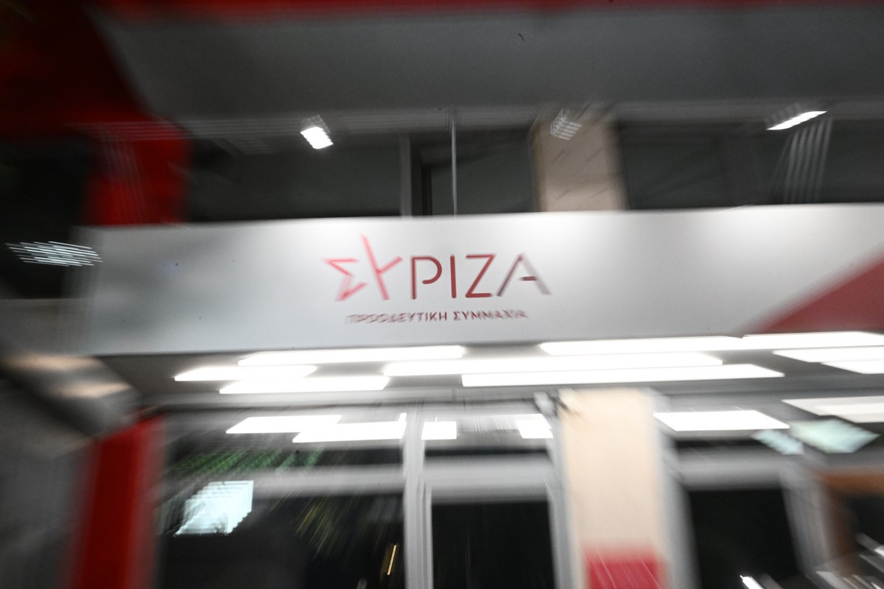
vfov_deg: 44.3
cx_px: 442
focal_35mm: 30
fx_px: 724
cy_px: 294
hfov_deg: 62.8
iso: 6400
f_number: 22
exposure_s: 1/20
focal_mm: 29.5
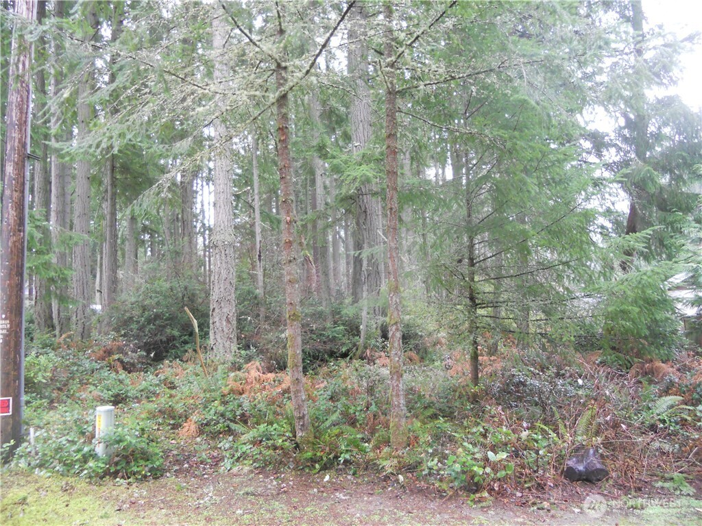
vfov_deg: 51.4
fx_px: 548
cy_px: 263
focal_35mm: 27
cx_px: 351
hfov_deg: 65.3
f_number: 3.2
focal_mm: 4.9
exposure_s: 1/30
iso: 320
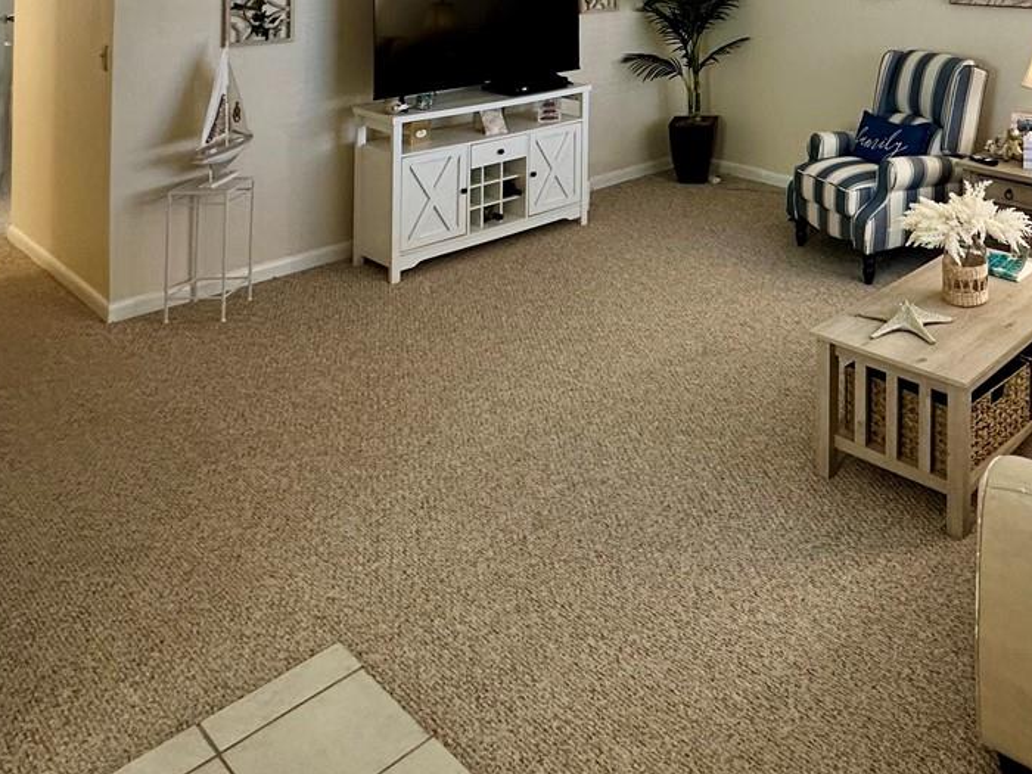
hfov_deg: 52.9
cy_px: -84
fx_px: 954
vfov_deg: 36.9
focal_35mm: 32
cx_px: 833
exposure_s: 1/120
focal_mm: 2.22
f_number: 2.2
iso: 200
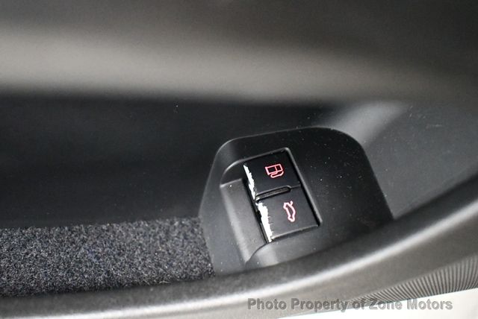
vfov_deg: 36.9
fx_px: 478
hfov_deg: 53.1
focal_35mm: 36
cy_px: 160
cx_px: 239
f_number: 3.5
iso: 10000
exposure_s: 1/60
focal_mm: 18
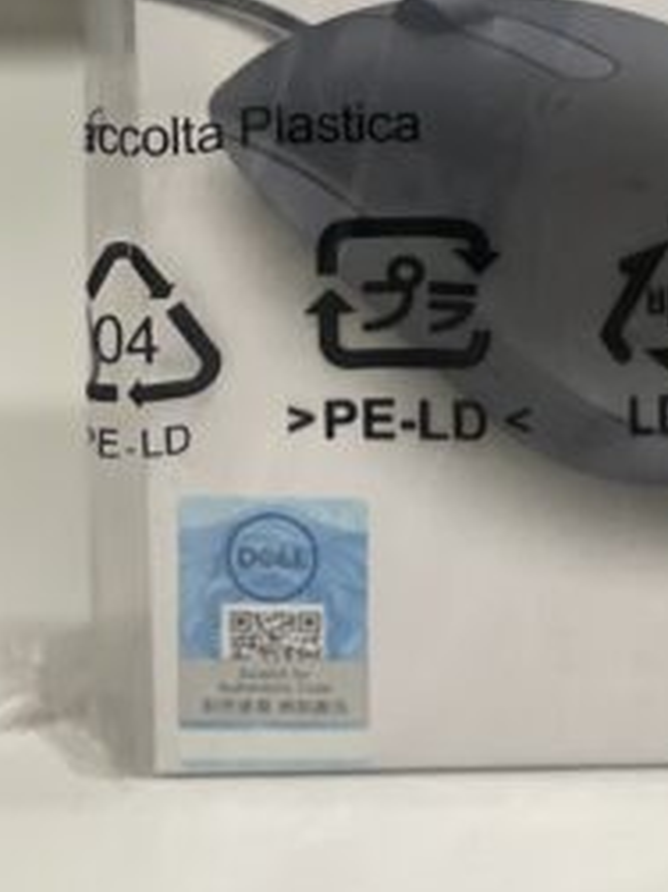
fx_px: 4275
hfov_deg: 8.7
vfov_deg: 11.6
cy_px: -231
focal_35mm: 166
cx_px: 991
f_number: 2
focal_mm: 6
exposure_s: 1/100
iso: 125
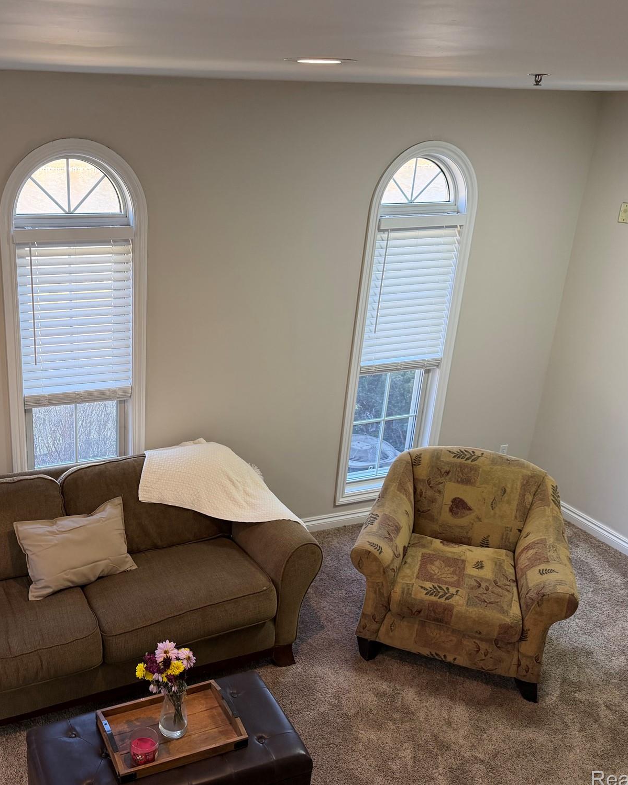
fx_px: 744
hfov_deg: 44.3
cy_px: 392
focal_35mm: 32
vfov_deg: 55.7
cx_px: 158
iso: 160
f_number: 1.78
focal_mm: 6.76
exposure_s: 1/133
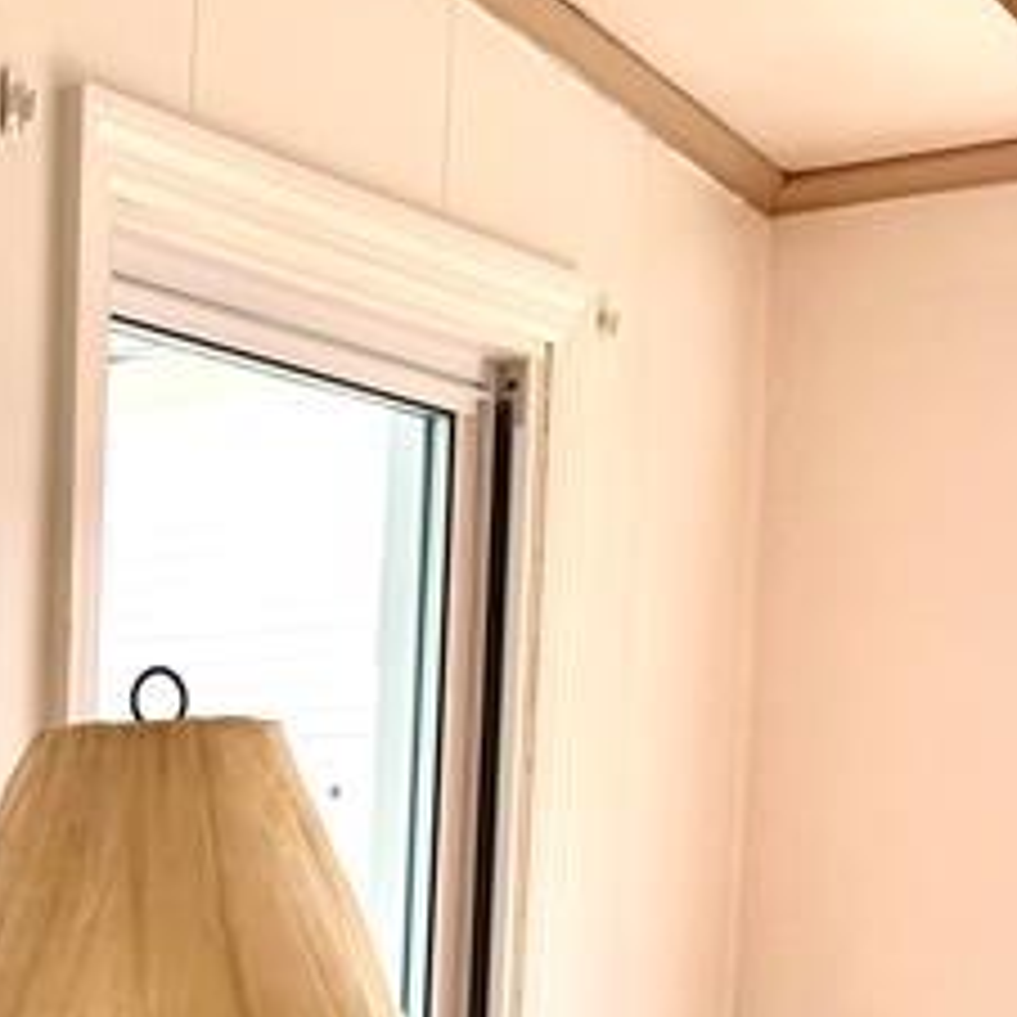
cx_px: -387
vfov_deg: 16.9
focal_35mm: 96
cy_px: 1386
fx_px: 3191
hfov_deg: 16.8
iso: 80
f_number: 1.78
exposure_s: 1/632
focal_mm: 6.76
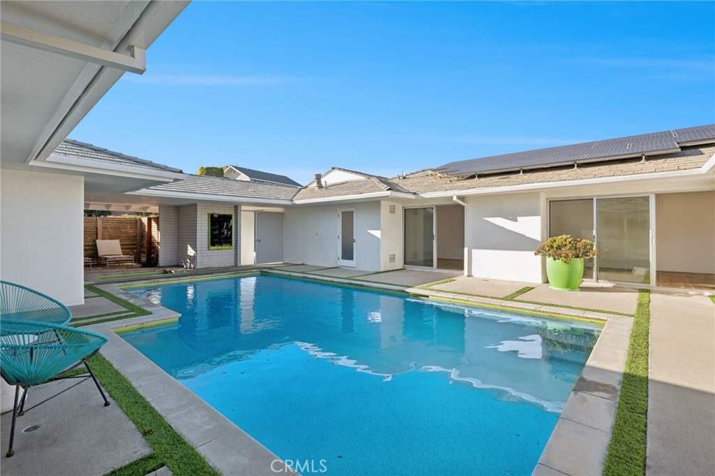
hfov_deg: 96.8
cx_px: 358
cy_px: 238
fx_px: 318
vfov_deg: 73.7
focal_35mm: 16
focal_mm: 16
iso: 80
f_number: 9
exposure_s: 1/80
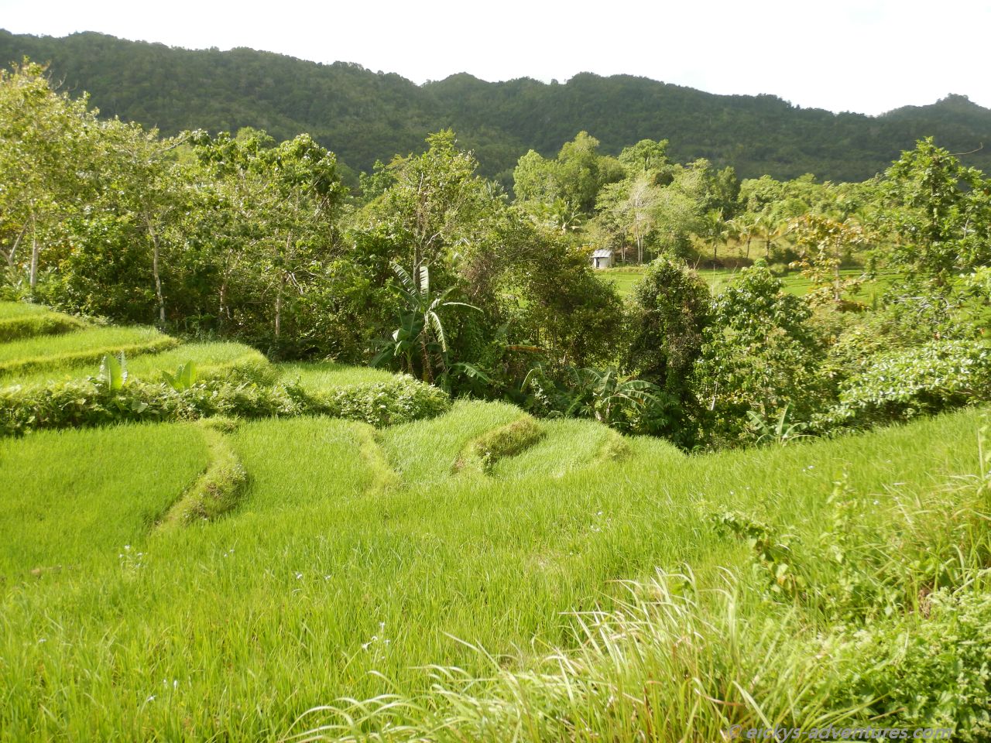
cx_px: 496
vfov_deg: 36.0
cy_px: 372
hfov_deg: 46.8
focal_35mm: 40
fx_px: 1145
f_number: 4.2
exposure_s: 1/250
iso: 125
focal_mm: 7.2
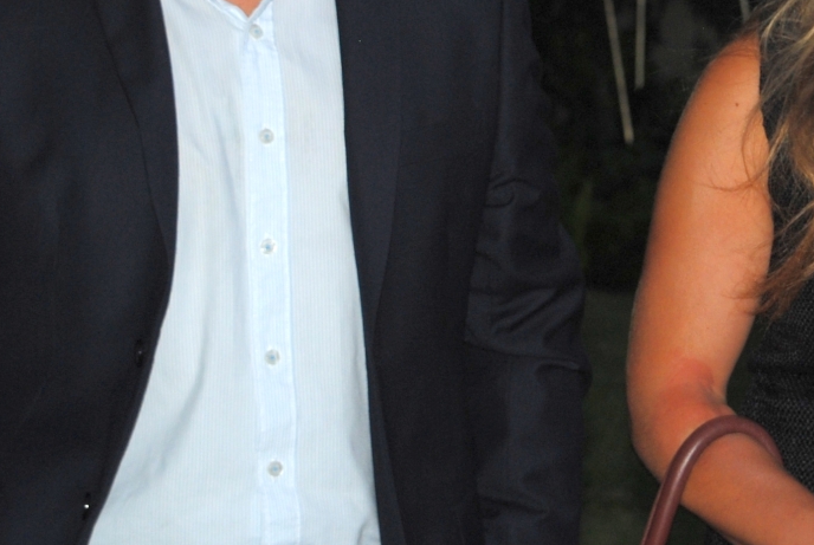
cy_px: 88
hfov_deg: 12.8
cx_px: 768
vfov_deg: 8.6
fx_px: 3601
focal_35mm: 159
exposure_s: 1/60
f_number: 4.8
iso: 200
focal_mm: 38
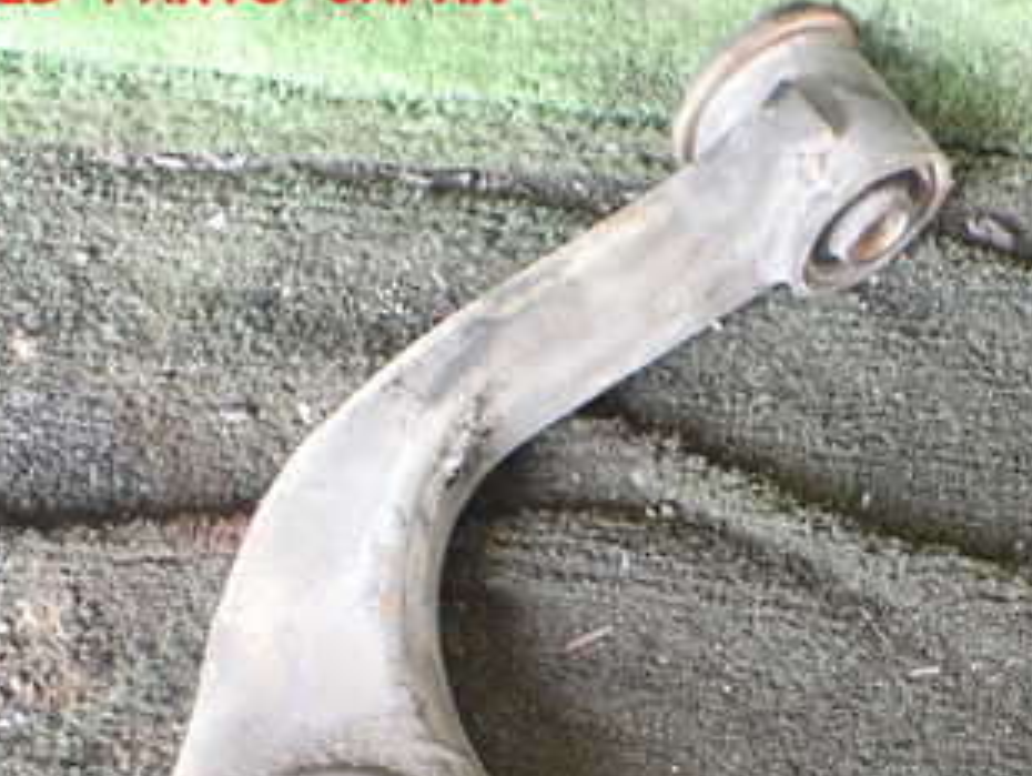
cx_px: 899
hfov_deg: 31.8
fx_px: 1730
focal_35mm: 58
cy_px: 689
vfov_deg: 24.6
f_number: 2.3
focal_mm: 5.4
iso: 800
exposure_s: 1/60
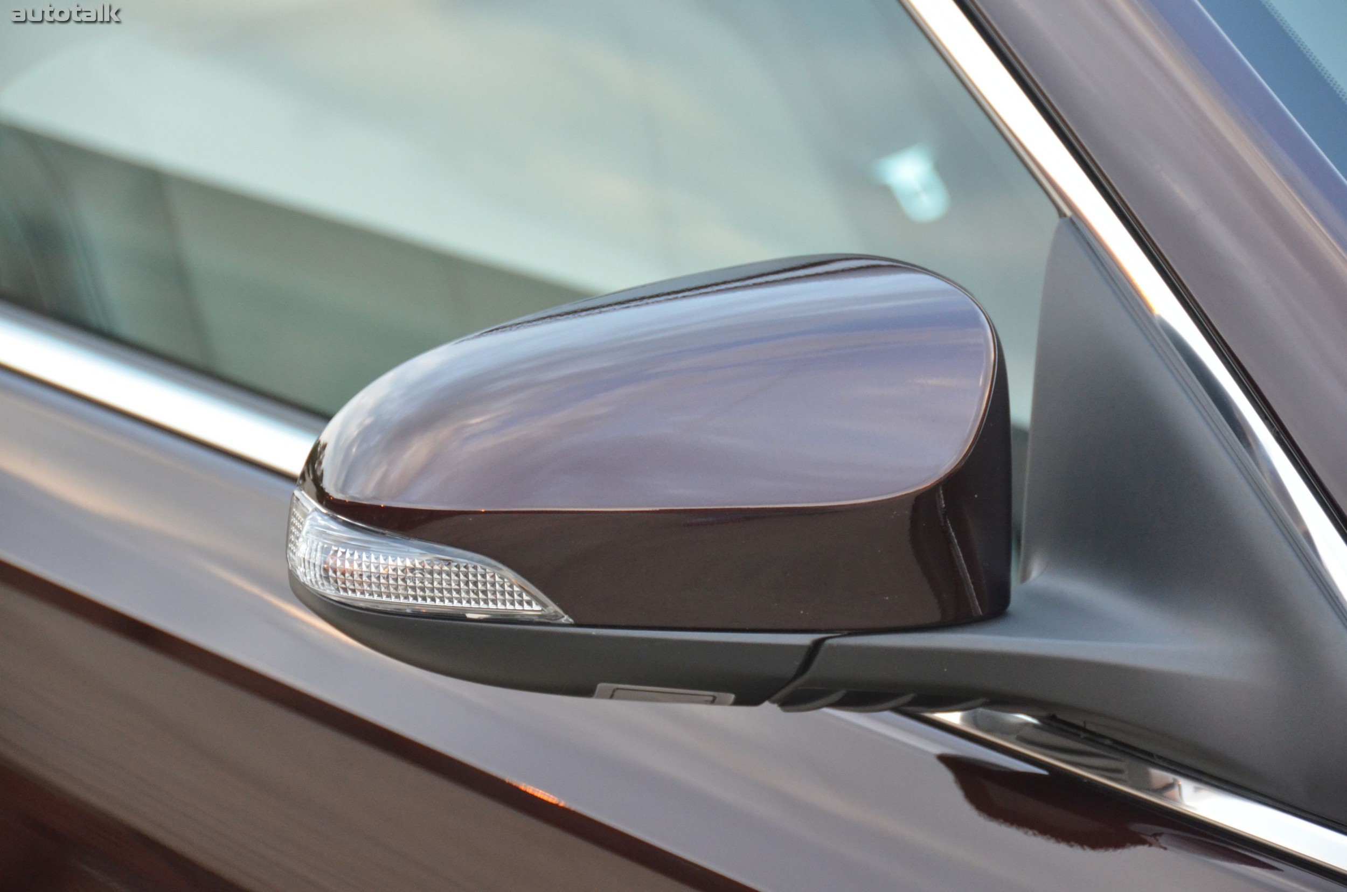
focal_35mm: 158
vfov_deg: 8.7
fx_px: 5881
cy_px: 446
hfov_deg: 13.1
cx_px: 674
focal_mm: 105
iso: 1600
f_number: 5.3
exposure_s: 1/160
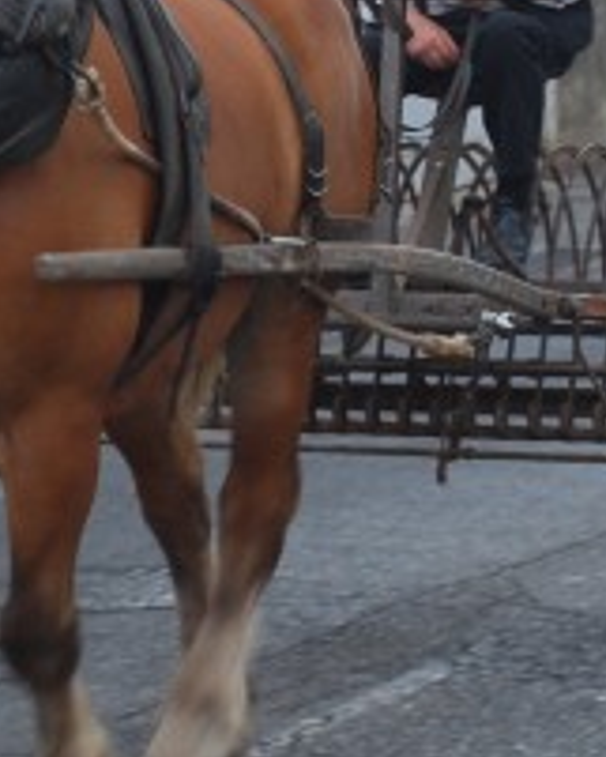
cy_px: 179
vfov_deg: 9.5
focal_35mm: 202
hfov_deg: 7.7
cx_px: 211
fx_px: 4525
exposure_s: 1/30
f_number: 5.3
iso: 280
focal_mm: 36
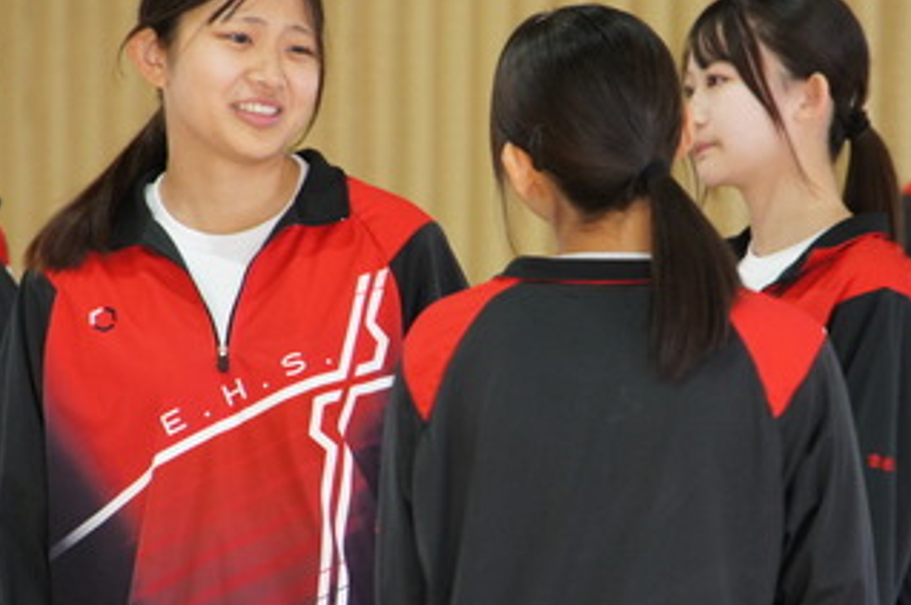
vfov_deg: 3.0
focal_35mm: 453
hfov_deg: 4.6
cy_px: 280
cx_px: 533
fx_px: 11446
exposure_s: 1/60
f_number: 6.3
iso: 1600
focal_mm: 200
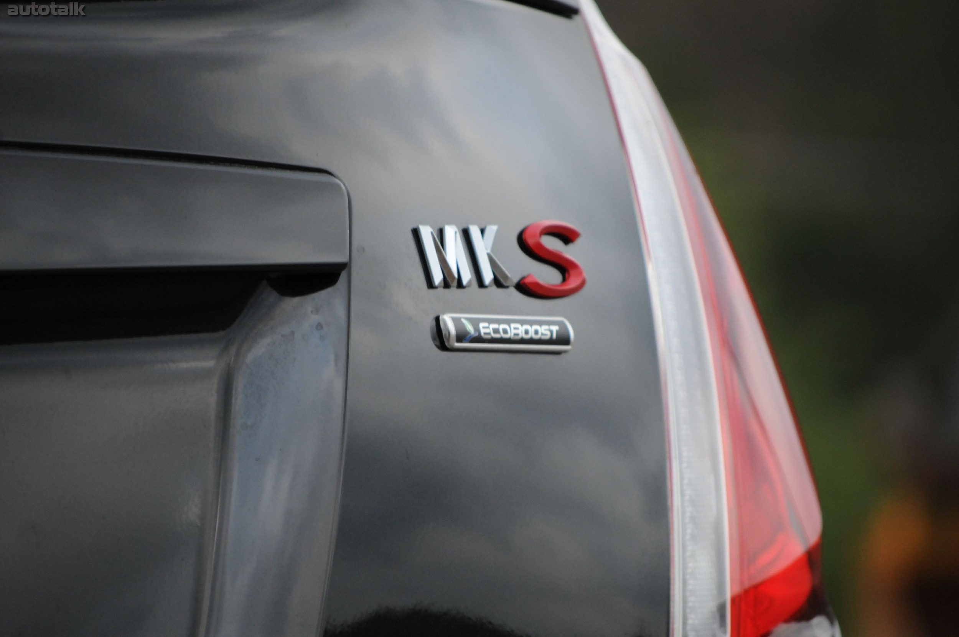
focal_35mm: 300
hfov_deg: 6.9
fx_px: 7983
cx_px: 480
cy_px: 318
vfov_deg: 4.6
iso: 1000
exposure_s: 1/125
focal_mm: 200
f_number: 5.6
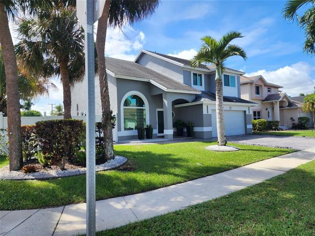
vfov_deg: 58.9
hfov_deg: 73.9
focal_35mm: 23
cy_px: 118
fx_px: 209
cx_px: 158
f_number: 1.8
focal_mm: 6.4
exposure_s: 1/586
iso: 12
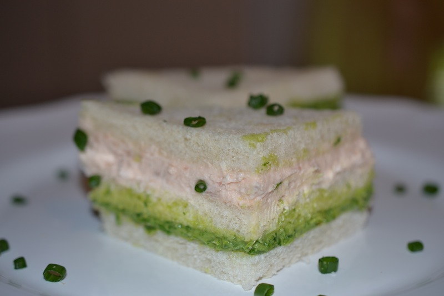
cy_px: 148
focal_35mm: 60
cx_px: 222
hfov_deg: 33.4
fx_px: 740
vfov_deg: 22.6
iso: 100
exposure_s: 1/60
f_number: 3
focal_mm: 40
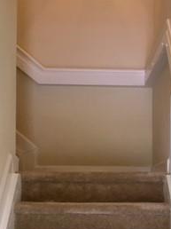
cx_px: 98
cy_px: 170
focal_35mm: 72
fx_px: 475
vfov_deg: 26.7
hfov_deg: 20.4
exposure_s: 1/30
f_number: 2.2
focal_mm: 4.15
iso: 50
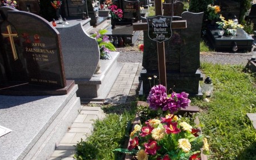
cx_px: 165
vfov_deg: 32.5
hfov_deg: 49.7
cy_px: 108
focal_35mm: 39
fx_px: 272
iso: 80
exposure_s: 1/100
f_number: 8
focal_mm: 4.6
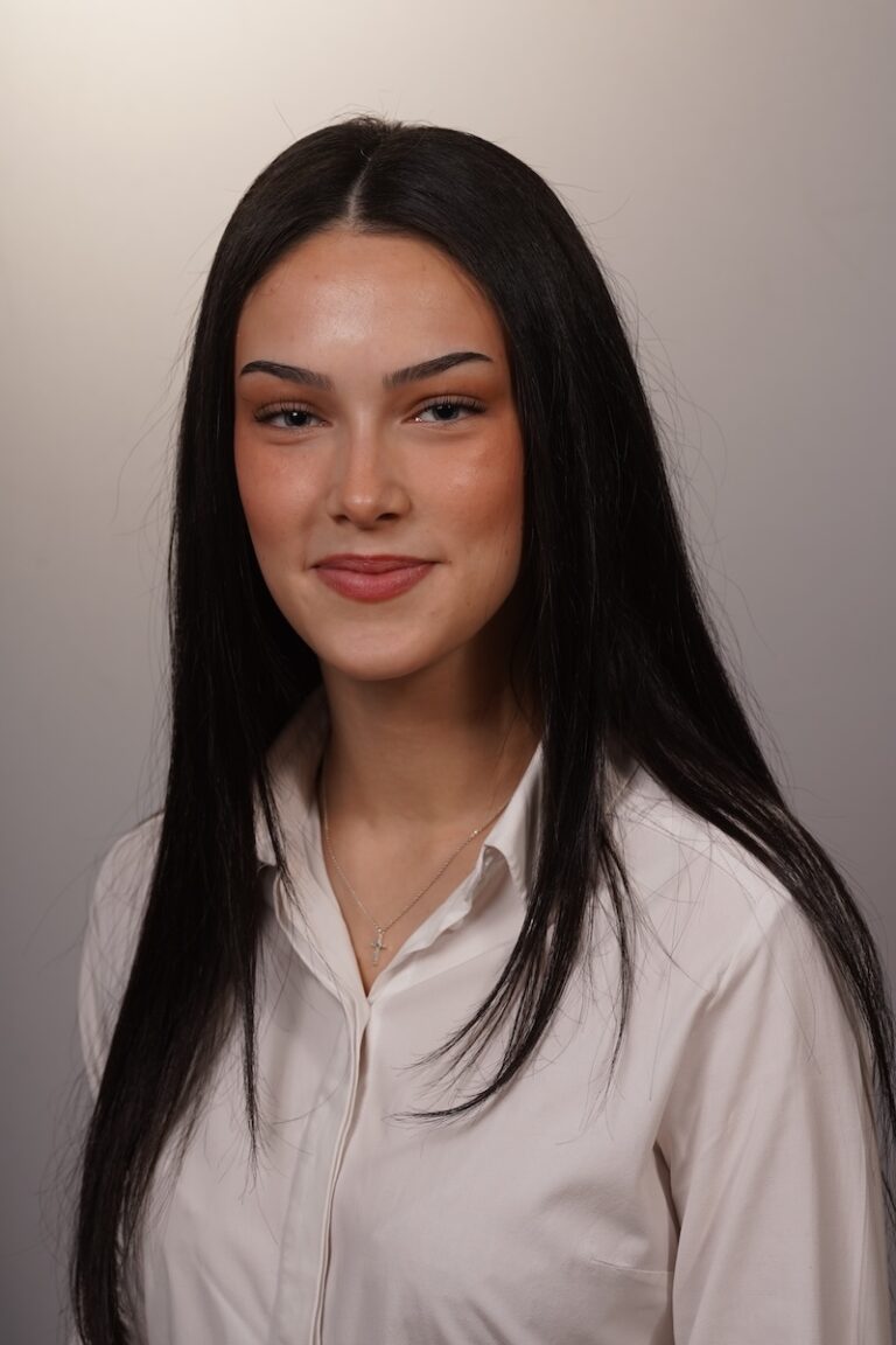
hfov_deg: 10.0
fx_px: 5114
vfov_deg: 15.0
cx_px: 448
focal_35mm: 137
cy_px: 672
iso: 100
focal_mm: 137
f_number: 9
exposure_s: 1/125
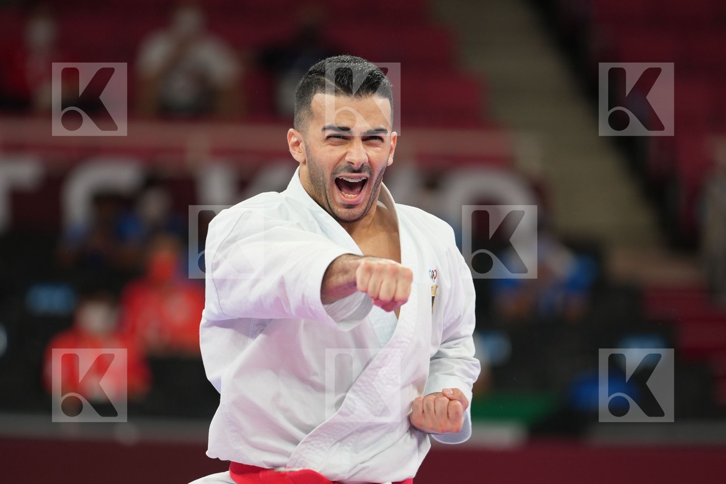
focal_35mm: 286
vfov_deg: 4.8
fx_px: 5767
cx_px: 363
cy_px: 242
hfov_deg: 7.2
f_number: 2.8
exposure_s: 1/500
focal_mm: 191
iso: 500
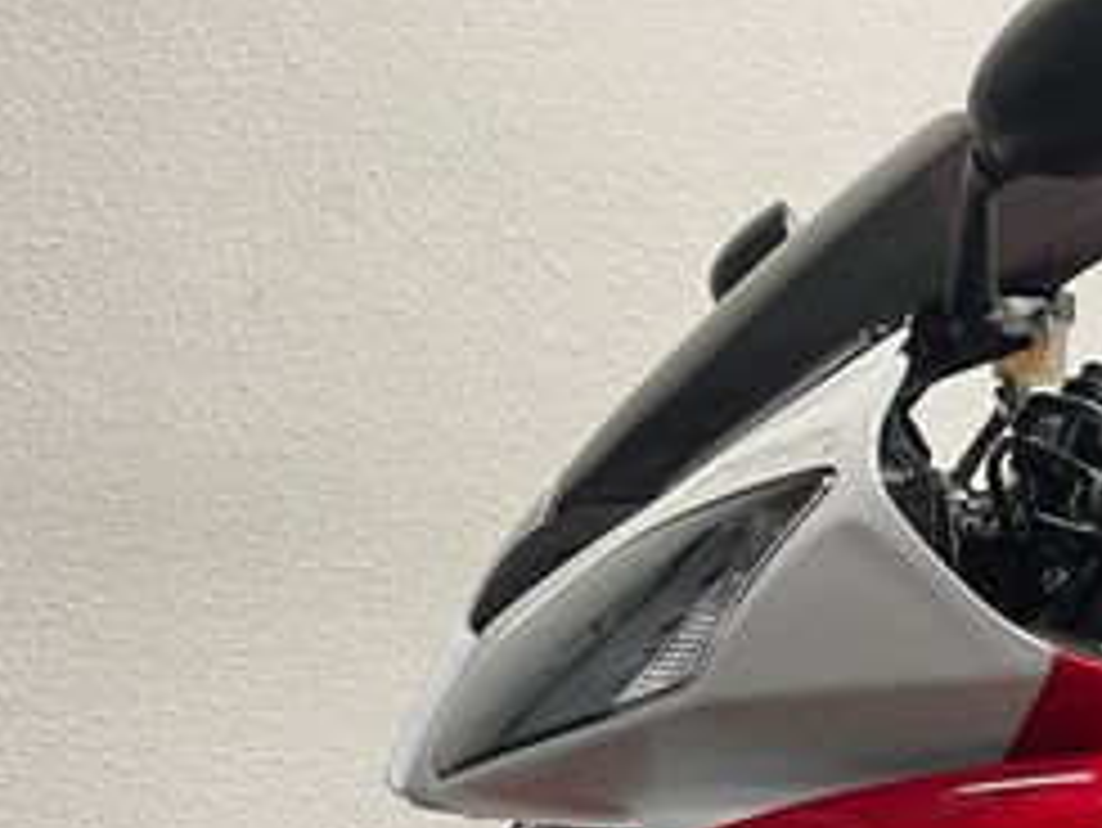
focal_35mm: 68
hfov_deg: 25.8
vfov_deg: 20.4
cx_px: 1291
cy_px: 963
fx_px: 2166
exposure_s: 1/50
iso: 100
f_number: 1.6
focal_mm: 5.1
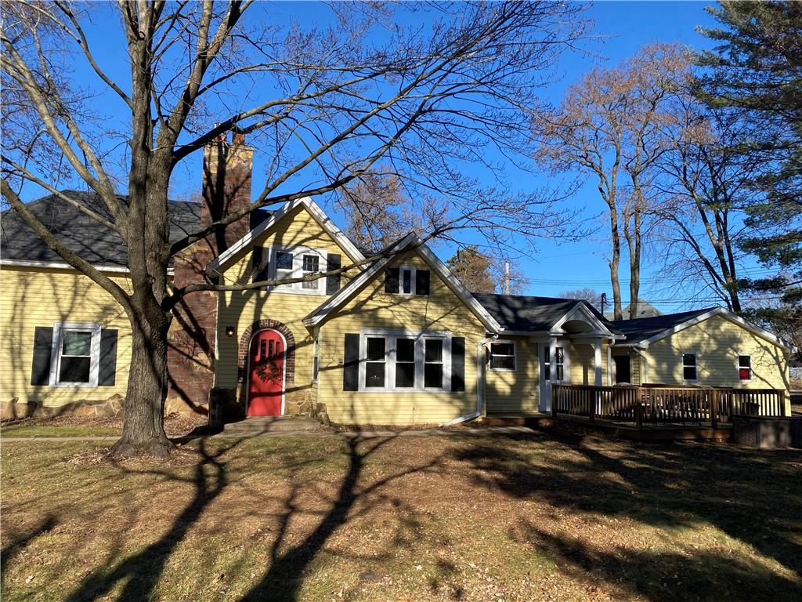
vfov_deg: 53.1
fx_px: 602
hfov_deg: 67.3
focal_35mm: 26
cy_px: 301
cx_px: 401
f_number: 1.8
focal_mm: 4.25
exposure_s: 1/2358
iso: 32
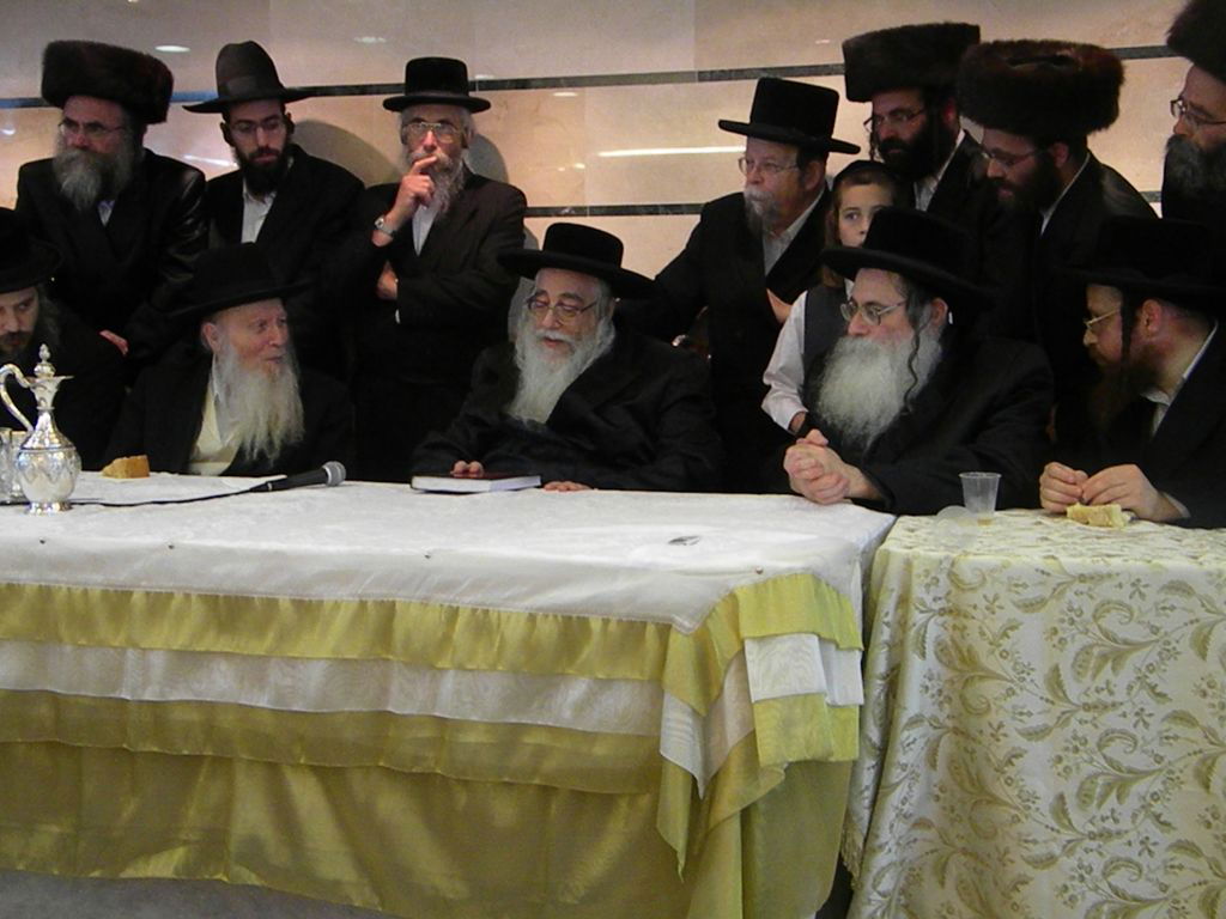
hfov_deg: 40.4
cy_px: 460
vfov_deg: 30.9
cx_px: 613
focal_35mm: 47
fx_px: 1665
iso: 833
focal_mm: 8.6
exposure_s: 1/70.1
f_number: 3.9
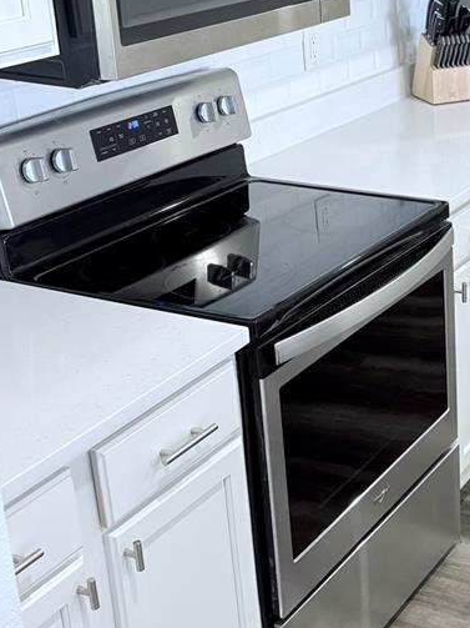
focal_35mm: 62
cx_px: 502
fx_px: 1123
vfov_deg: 31.0
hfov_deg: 22.5
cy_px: 223
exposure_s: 1/60
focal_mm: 5.96
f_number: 1.6
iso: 125
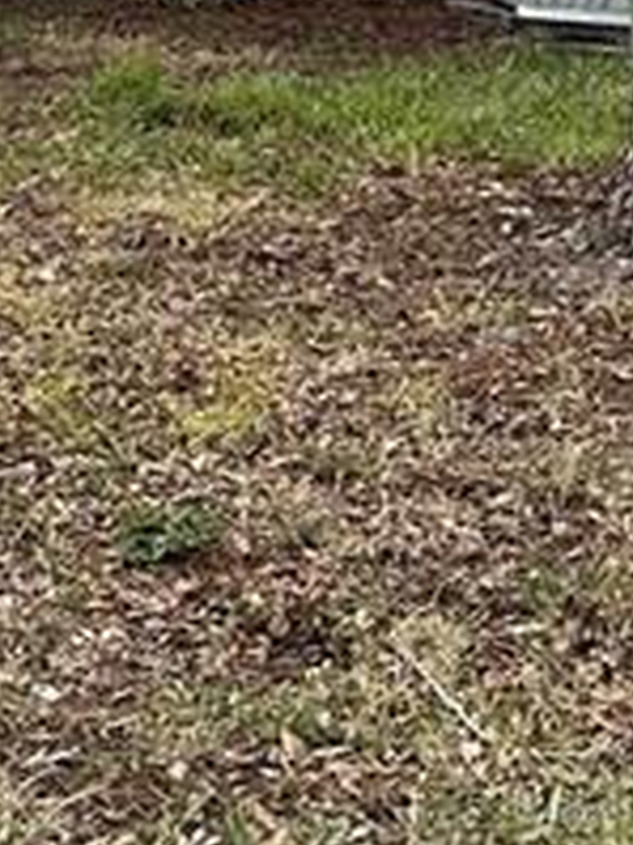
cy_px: -1253
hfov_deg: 10.0
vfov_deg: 11.2
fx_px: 3539
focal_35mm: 145
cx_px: 850
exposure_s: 1/2110
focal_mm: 6.86
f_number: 1.78
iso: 80
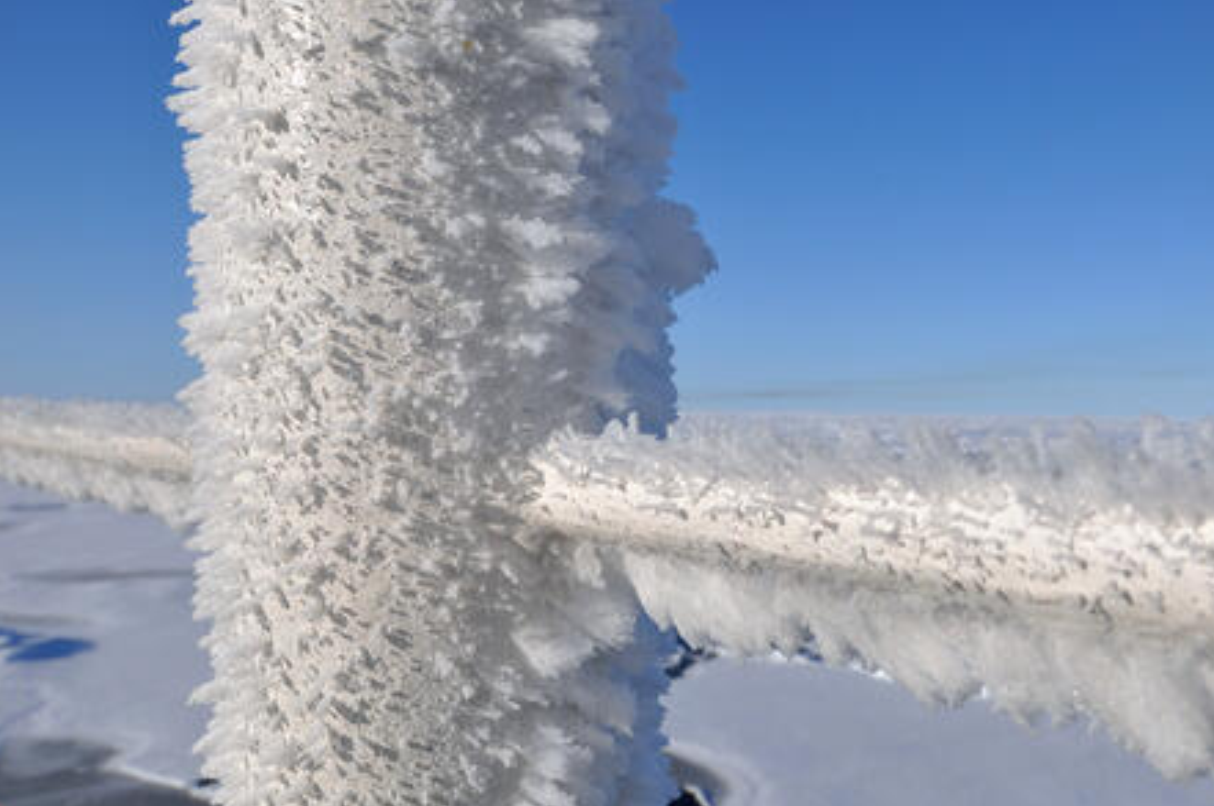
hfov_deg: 53.7
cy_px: 458
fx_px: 1168
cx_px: 820
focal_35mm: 35
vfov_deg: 38.0
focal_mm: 17
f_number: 11
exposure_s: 1/500
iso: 200
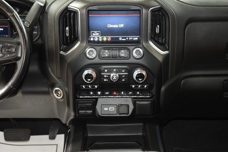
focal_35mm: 61
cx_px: 115
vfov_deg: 22.3
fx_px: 386
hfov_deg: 32.9
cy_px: 77
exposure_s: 1/20
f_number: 4.2
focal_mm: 40
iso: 3200
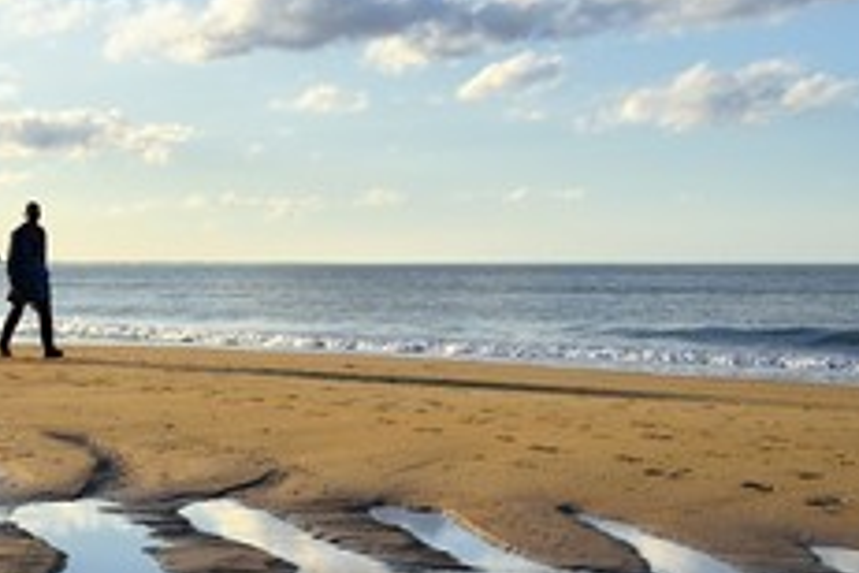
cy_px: 406
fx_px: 2171
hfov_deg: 22.4
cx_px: 450
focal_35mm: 91
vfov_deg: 15.0
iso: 200
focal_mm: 50
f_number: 9
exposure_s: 1/400
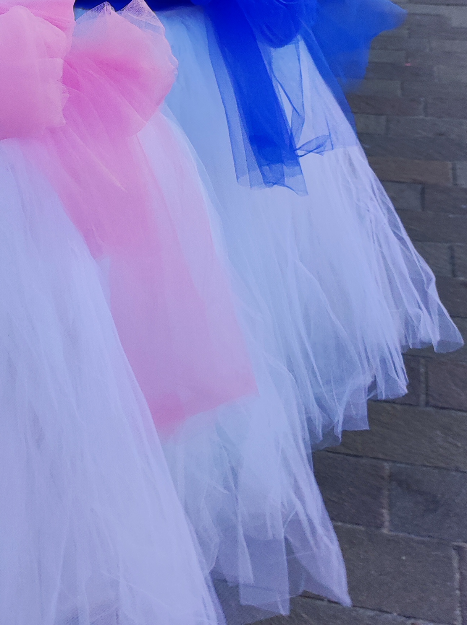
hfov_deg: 18.9
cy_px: 202
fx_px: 1279
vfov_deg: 27.2
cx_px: -177
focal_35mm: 71
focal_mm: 4.7
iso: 50
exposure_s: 1/153
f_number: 1.79
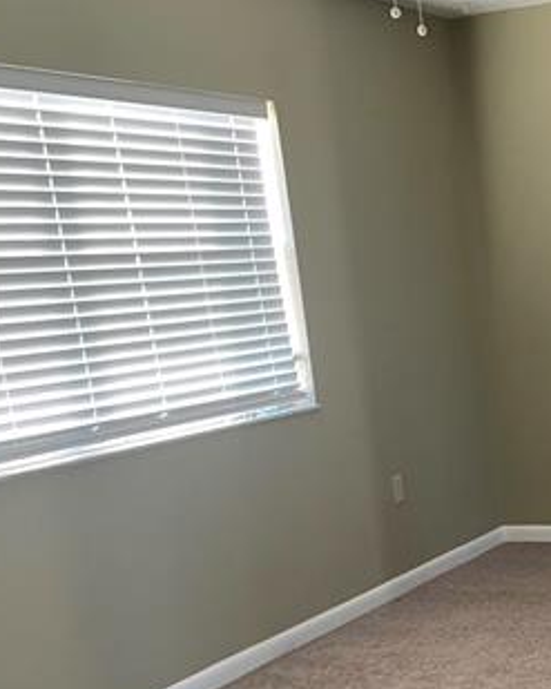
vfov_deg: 29.2
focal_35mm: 63
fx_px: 1285
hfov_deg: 23.0
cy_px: 569
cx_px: 578
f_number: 1.6
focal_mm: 4.2
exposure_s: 1/60
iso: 200
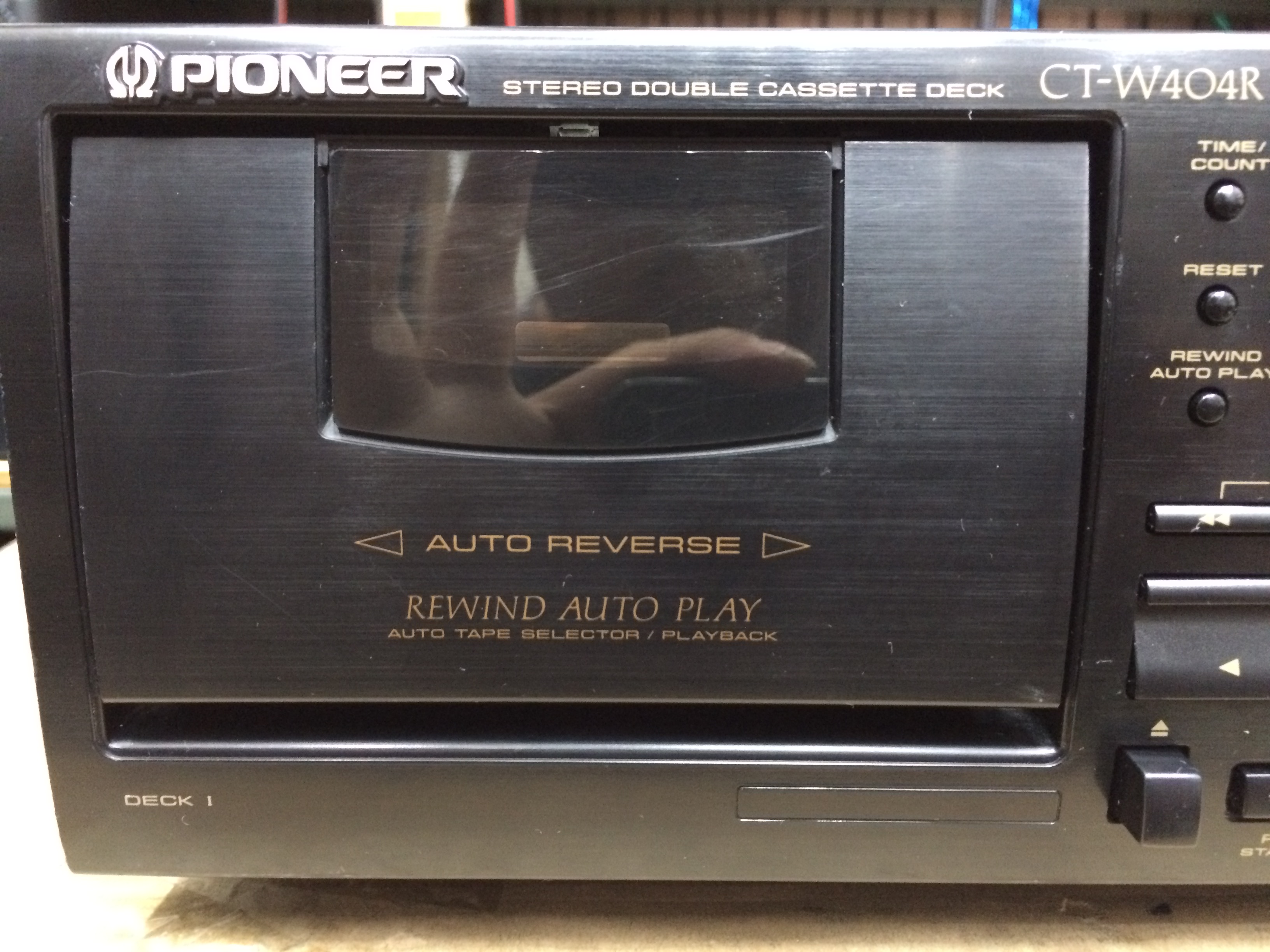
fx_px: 1064
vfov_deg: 48.2
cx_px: 635
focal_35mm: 29
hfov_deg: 61.7
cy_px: 476
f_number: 2.2
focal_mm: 4.15
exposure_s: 1/17
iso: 640
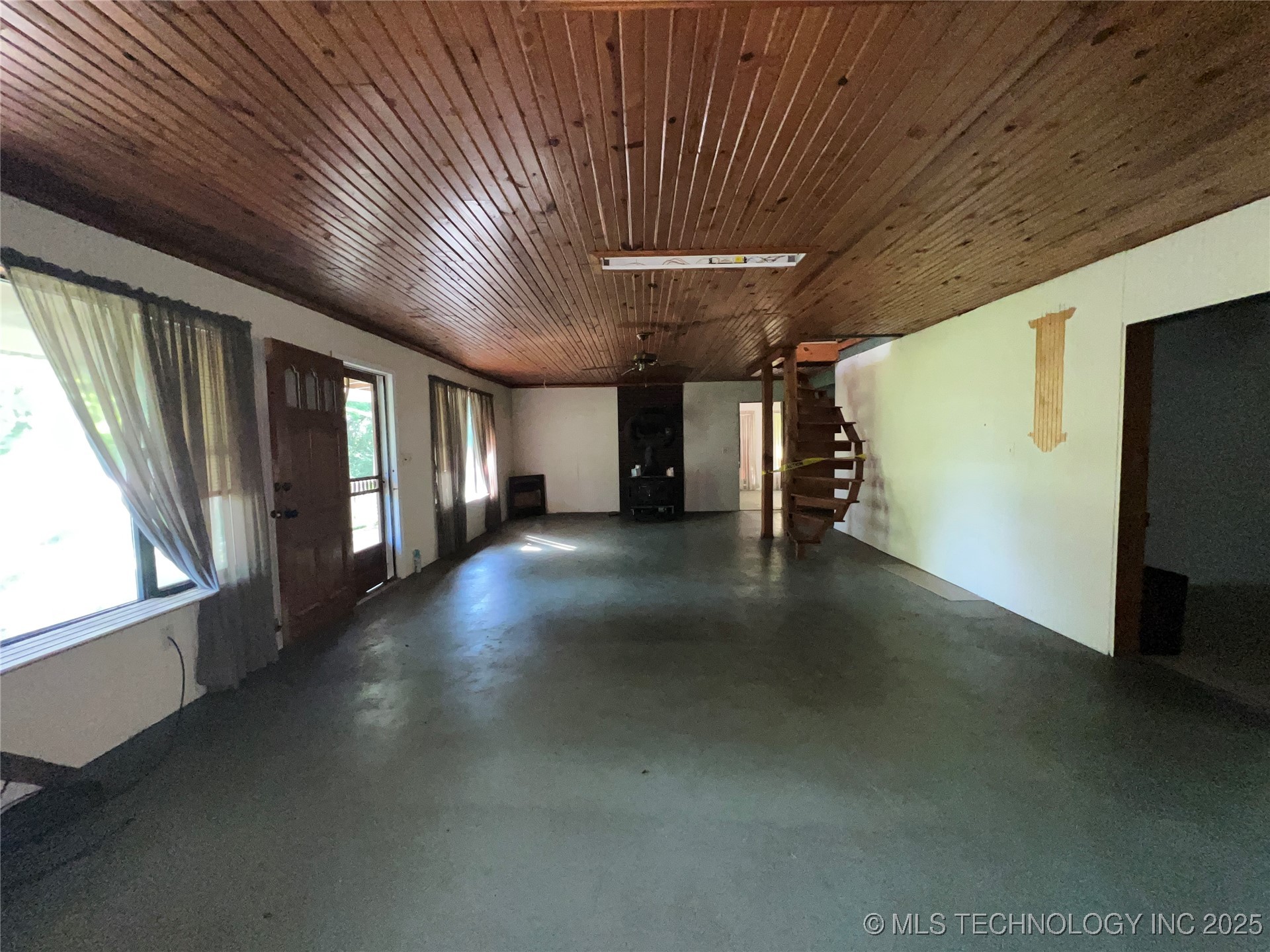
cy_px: 476
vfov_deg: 89.9
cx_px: 635
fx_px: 477
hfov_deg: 106.2
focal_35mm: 13
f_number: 1.8
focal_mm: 1.57
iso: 640
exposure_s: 1/53
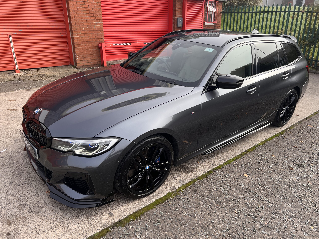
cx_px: 160
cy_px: 120
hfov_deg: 67.3
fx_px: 240
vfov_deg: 53.1
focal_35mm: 26
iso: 50
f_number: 1.5
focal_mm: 5.7
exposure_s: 1/1068
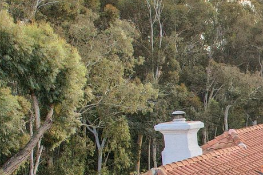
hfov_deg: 16.5
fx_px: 715
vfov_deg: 13.3
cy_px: 244
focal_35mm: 98
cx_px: 505
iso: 110
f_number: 2.8
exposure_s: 1/730
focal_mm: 8.4
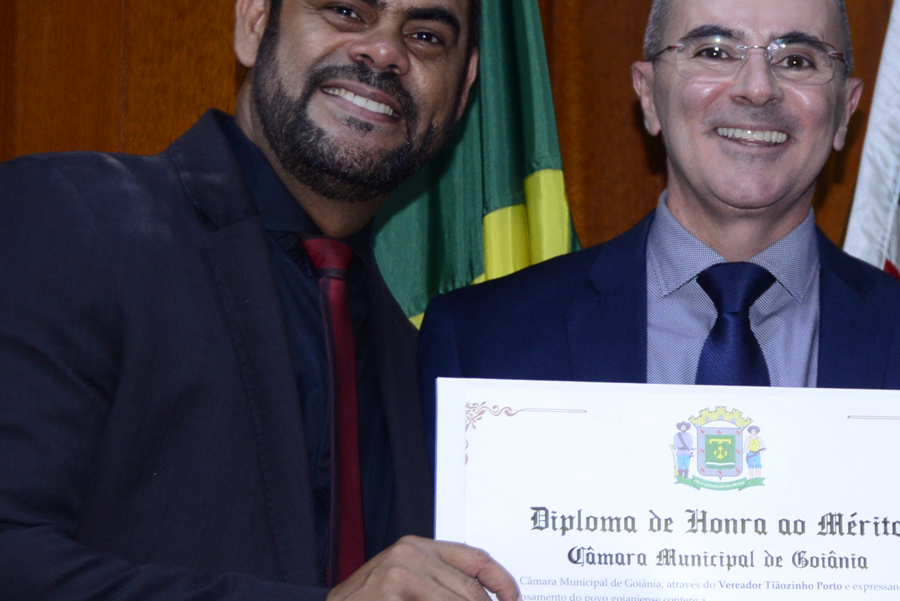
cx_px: 730
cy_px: 277
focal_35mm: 151
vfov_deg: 9.1
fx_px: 3776
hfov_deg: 13.5
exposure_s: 1/80
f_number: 5.6
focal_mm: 75
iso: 1600
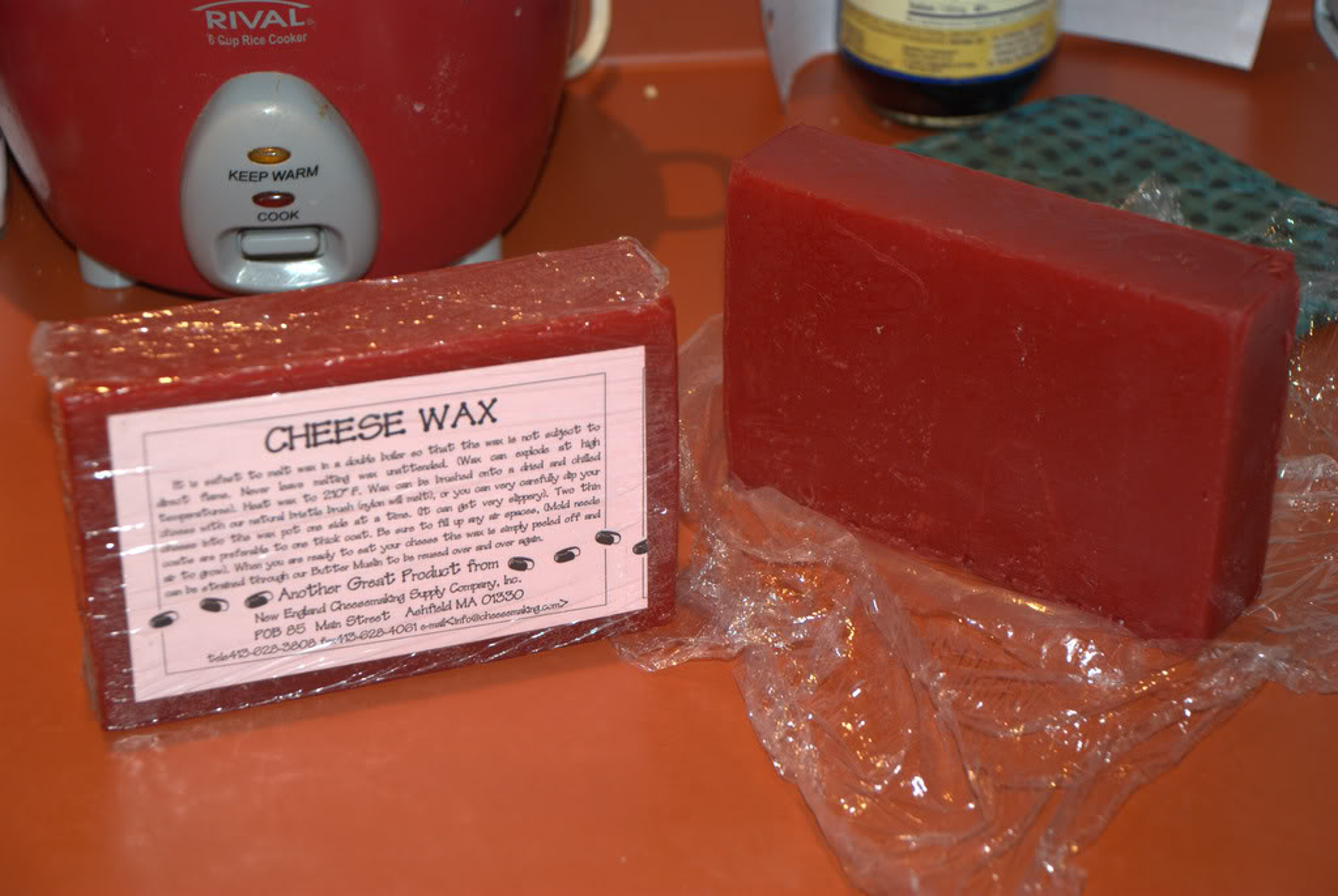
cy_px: 448
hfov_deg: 26.0
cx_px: 669
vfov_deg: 17.6
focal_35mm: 78
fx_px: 2903
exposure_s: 1/60
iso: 200
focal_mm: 52
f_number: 5
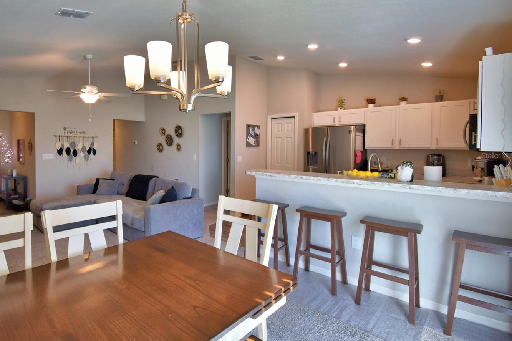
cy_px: 156
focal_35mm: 18
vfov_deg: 67.2
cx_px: 209
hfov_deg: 89.0
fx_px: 256
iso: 280
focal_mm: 10
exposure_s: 1/125
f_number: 4.5
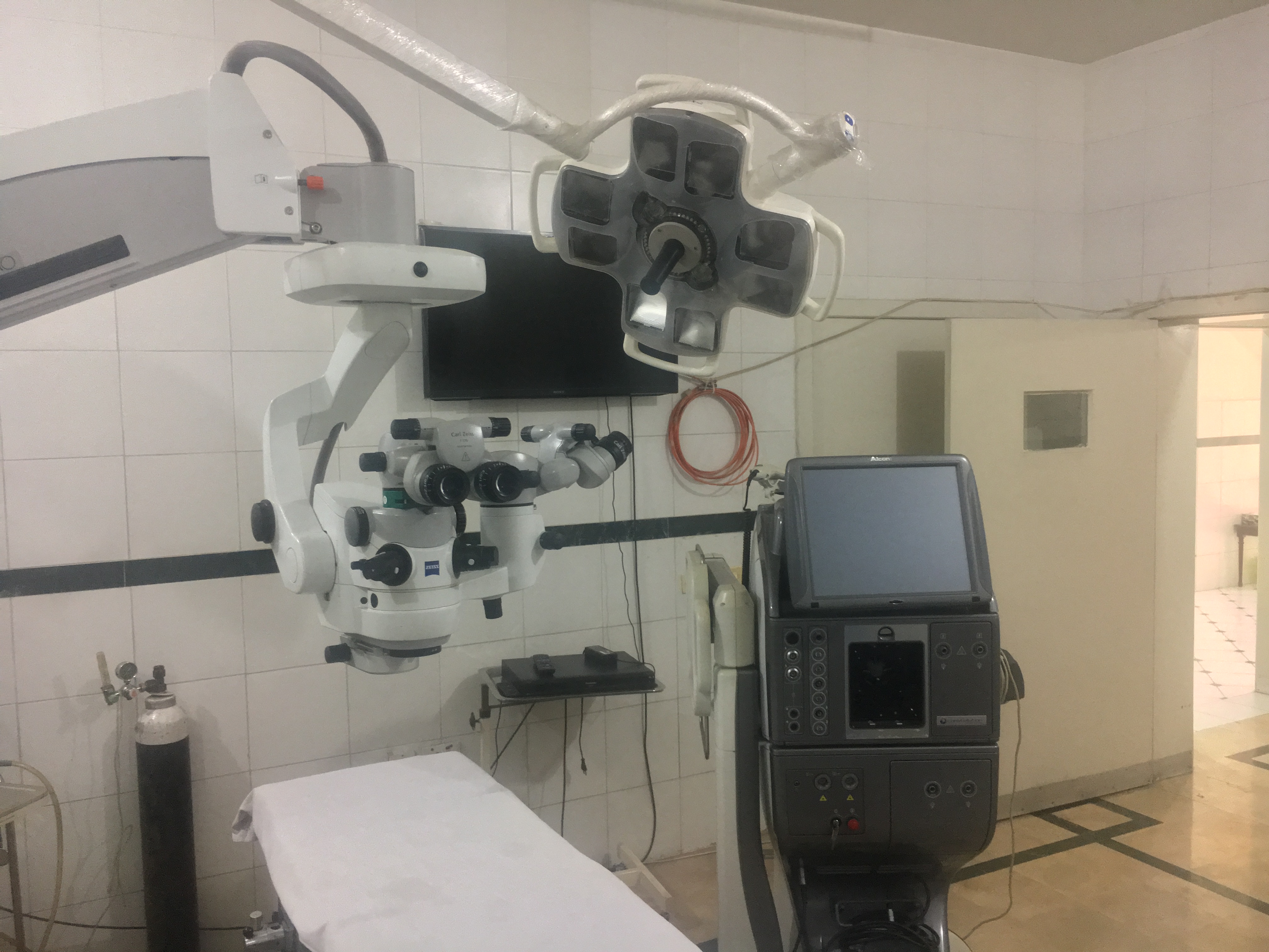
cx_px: 634
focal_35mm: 29
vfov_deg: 48.2
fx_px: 1063
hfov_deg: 61.7
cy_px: 476
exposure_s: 1/20
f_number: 2.2
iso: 200
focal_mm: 4.15
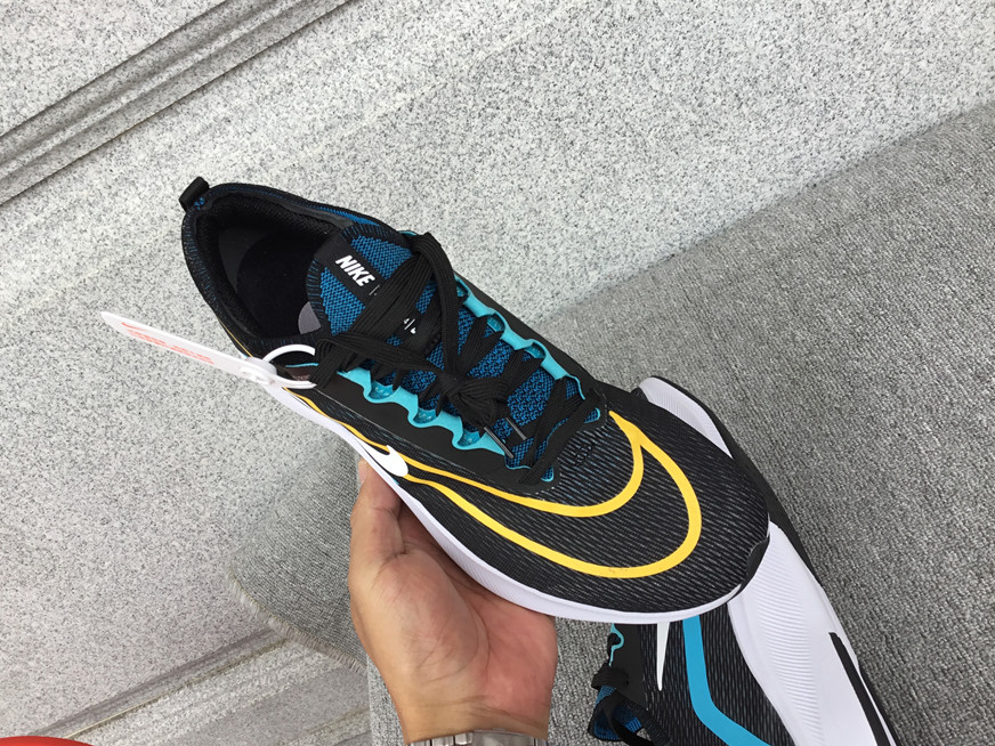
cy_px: 383
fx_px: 920
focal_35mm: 32
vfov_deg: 44.2
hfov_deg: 56.8
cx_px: 495
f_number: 2.4
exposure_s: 1/110
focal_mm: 3.3
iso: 25
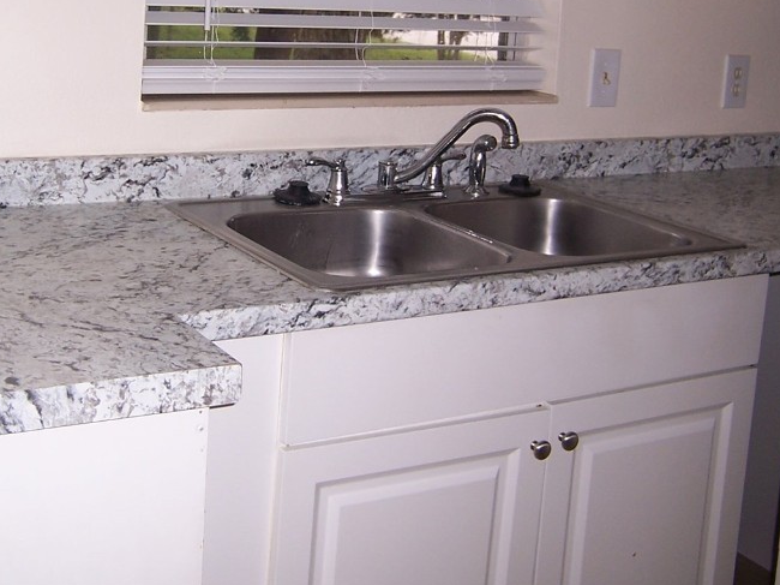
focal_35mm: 52
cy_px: 129
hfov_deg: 36.6
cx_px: 288
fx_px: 1171
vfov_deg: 27.5
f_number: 2.8
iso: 80
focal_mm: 5.5
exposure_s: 1/60
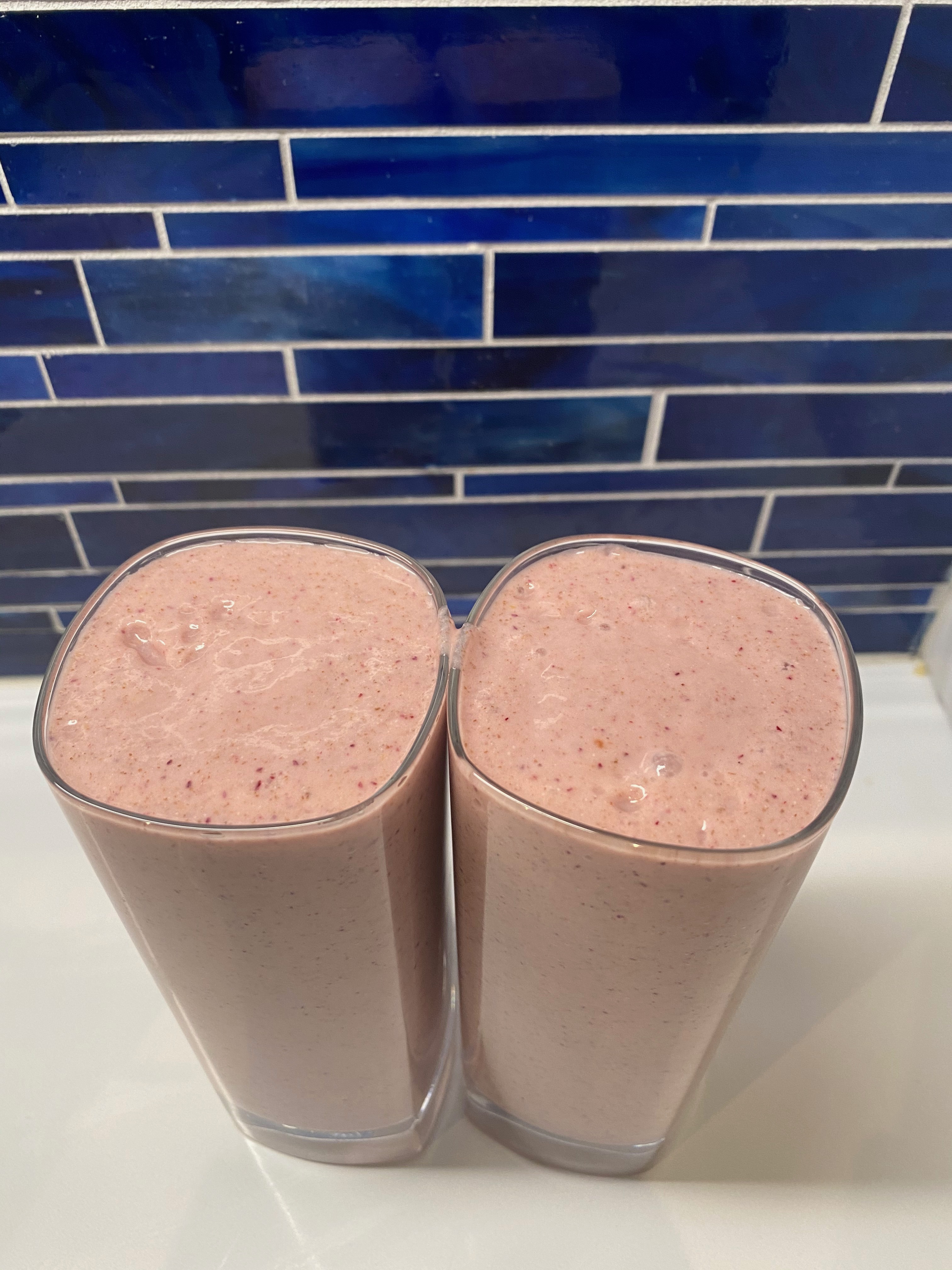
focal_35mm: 26
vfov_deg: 67.3
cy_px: 635
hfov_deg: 53.1
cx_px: 476
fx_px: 953
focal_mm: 4.25
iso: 80
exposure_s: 1/60
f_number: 1.8
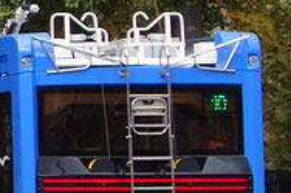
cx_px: -537
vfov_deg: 5.1
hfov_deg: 7.0
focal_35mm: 268
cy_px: -43
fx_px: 2164
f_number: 3.2
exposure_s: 1/500
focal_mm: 15.64
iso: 160
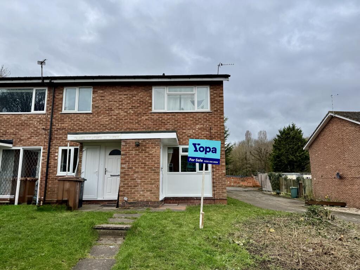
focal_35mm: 24
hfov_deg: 71.6
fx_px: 250
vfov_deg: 56.8
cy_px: 135
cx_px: 180
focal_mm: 6.76
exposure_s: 1/888
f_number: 1.78
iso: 80
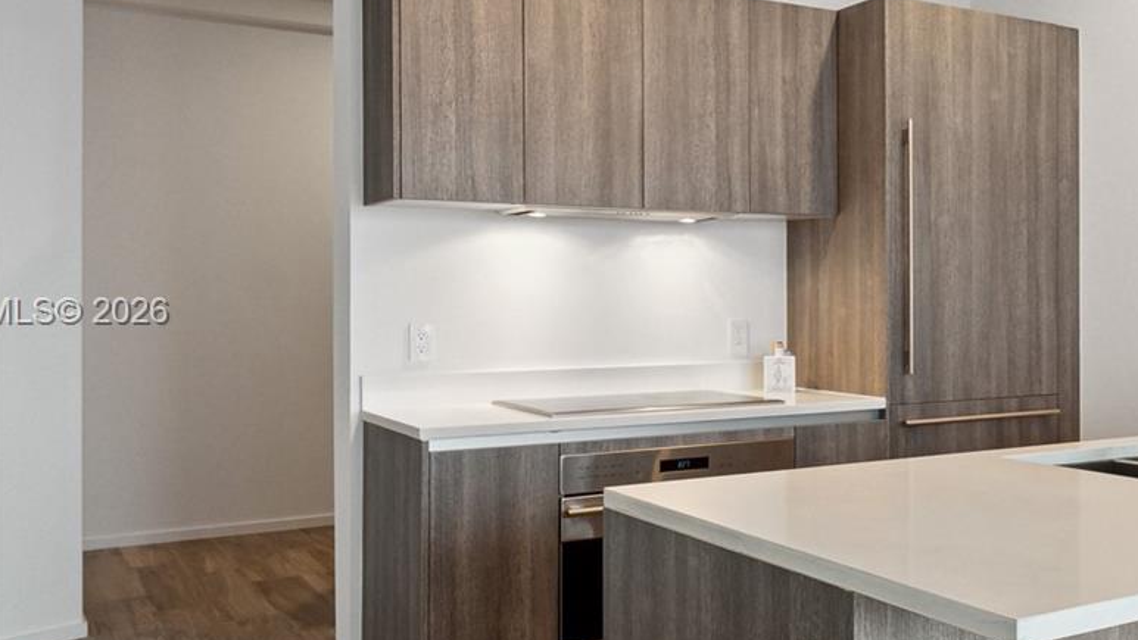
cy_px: 313
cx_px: 888
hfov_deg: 49.0
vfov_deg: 30.4
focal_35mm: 39
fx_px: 1177
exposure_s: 1/30
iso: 640
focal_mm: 12
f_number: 6.3
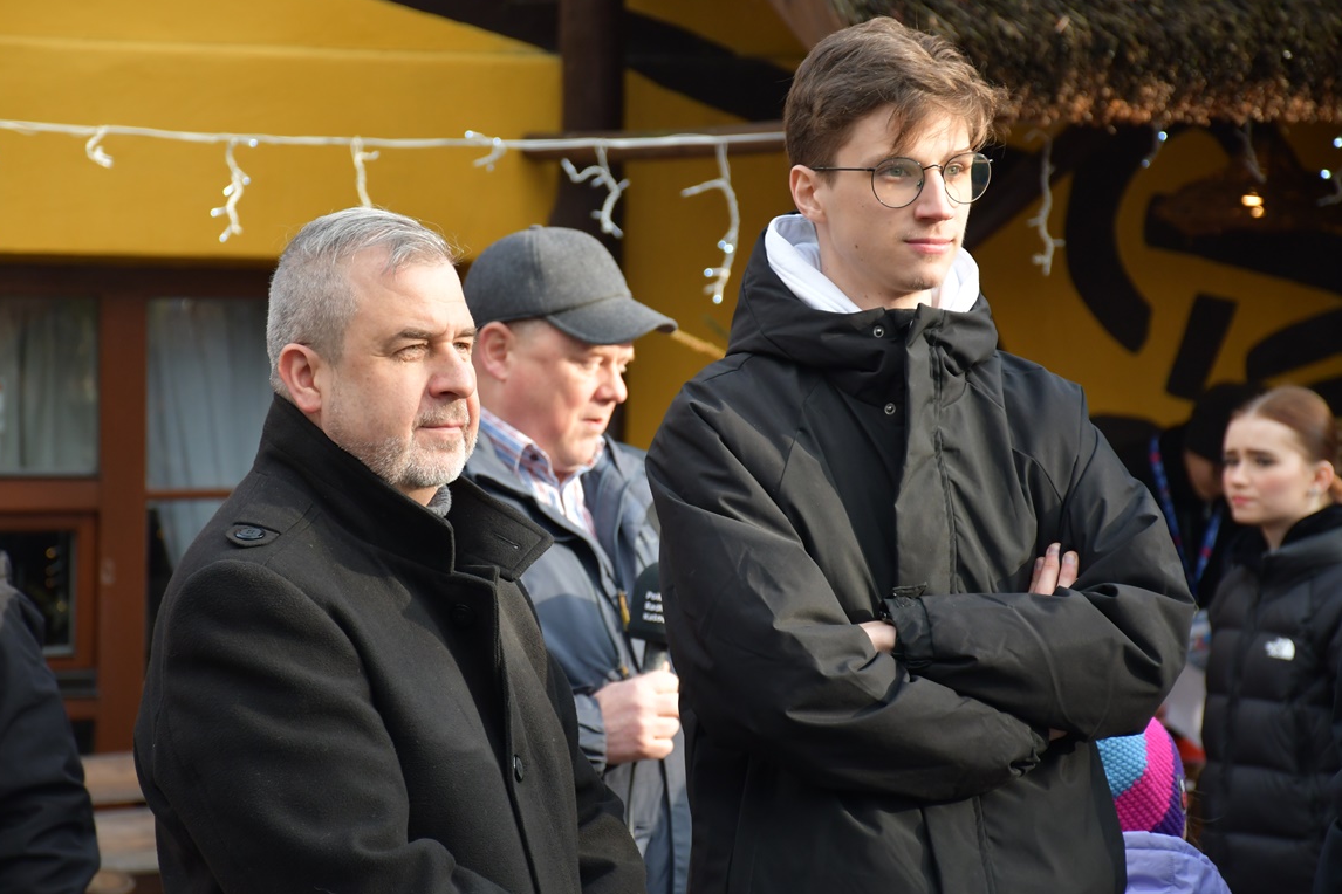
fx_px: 5852
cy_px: 433
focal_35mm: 157
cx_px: 651
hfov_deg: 13.1
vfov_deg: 8.7
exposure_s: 1/400
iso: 800
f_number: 5.6
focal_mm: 100
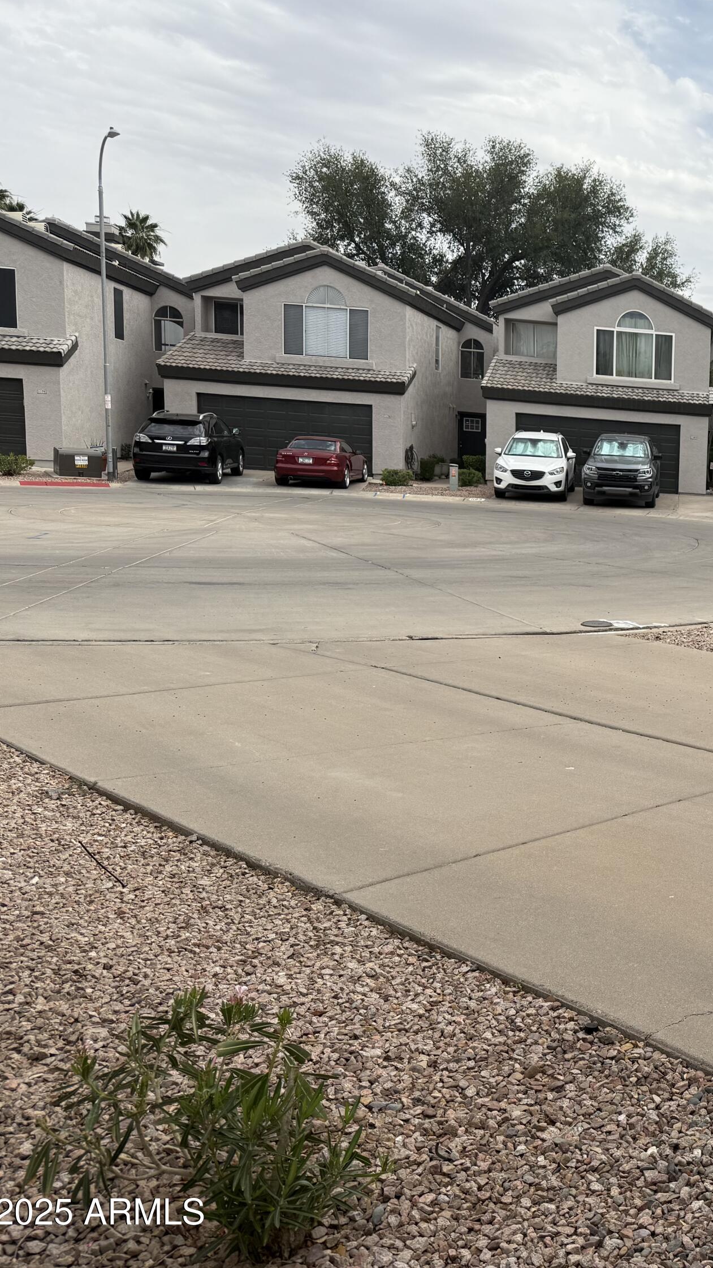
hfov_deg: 29.4
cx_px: 839
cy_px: 634
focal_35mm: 35
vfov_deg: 56.6
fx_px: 1176
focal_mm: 6.76
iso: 80
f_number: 1.78
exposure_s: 1/4167
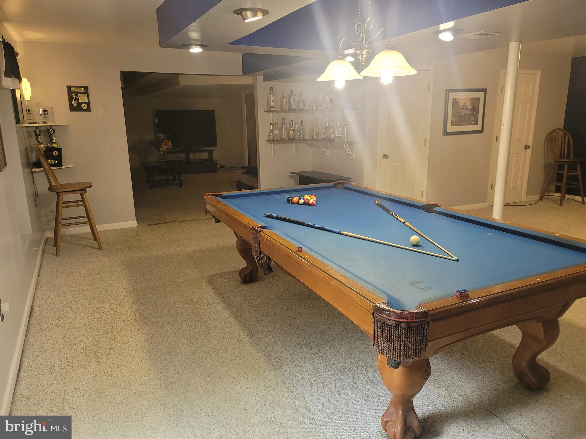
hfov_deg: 69.4
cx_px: 293
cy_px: 220
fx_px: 423
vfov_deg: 54.9
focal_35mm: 25
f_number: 1.8
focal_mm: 7
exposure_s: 1/59
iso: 160
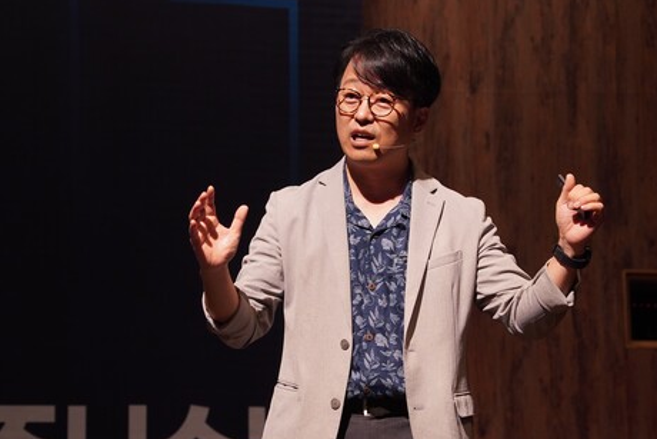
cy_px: 280
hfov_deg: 15.0
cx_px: 290
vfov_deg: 10.0
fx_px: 2501
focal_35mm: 137
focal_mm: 70
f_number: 3.5
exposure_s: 1/160
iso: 800
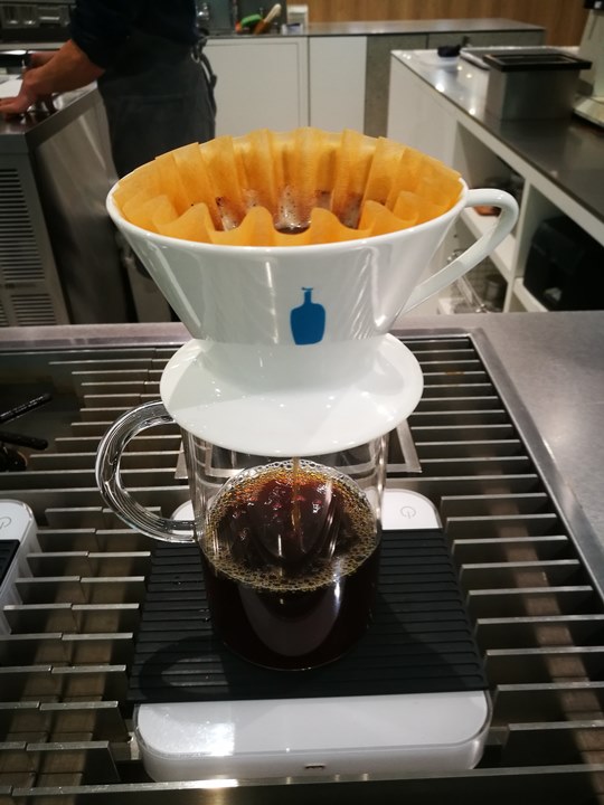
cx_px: 302
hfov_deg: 51.4
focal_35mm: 27
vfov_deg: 65.3
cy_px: 402
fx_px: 628
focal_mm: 4.5
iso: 200
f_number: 2.2
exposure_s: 1/33.3
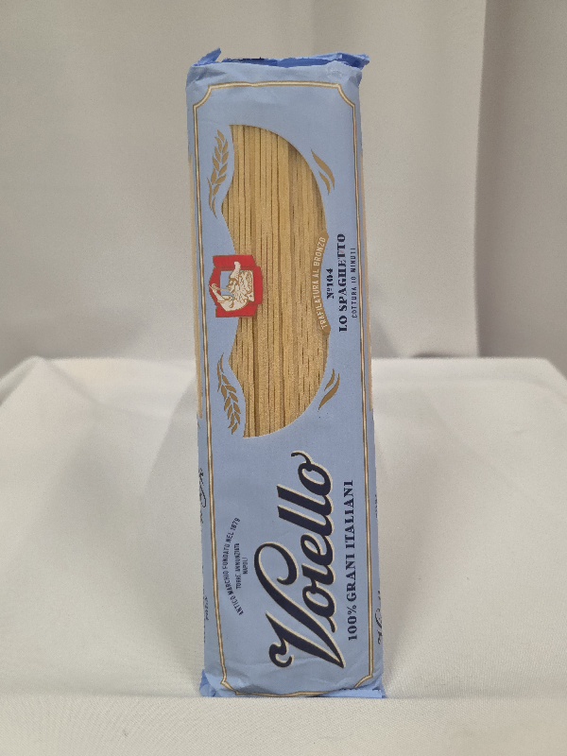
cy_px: 378
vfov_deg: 73.9
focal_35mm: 23
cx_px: 284
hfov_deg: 58.9
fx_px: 502
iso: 320
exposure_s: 1/101
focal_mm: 6.3
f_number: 1.7
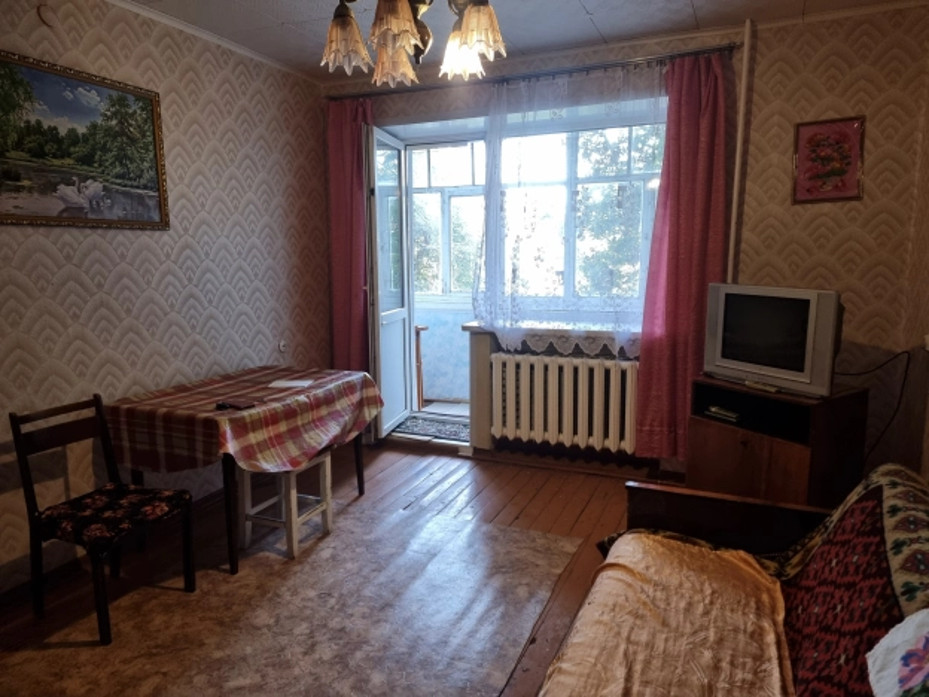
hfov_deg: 71.6
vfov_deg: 56.8
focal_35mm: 24
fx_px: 644
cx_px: 464
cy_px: 348
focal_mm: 6.7
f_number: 1.8
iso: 200
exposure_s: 1/60
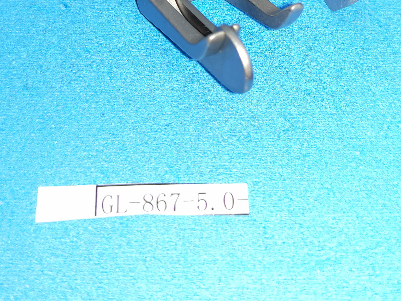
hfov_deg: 37.5
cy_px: -8
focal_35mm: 51
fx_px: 591
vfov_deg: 26.8
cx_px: 213
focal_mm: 3.97
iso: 101
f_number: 1.7
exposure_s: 1/100
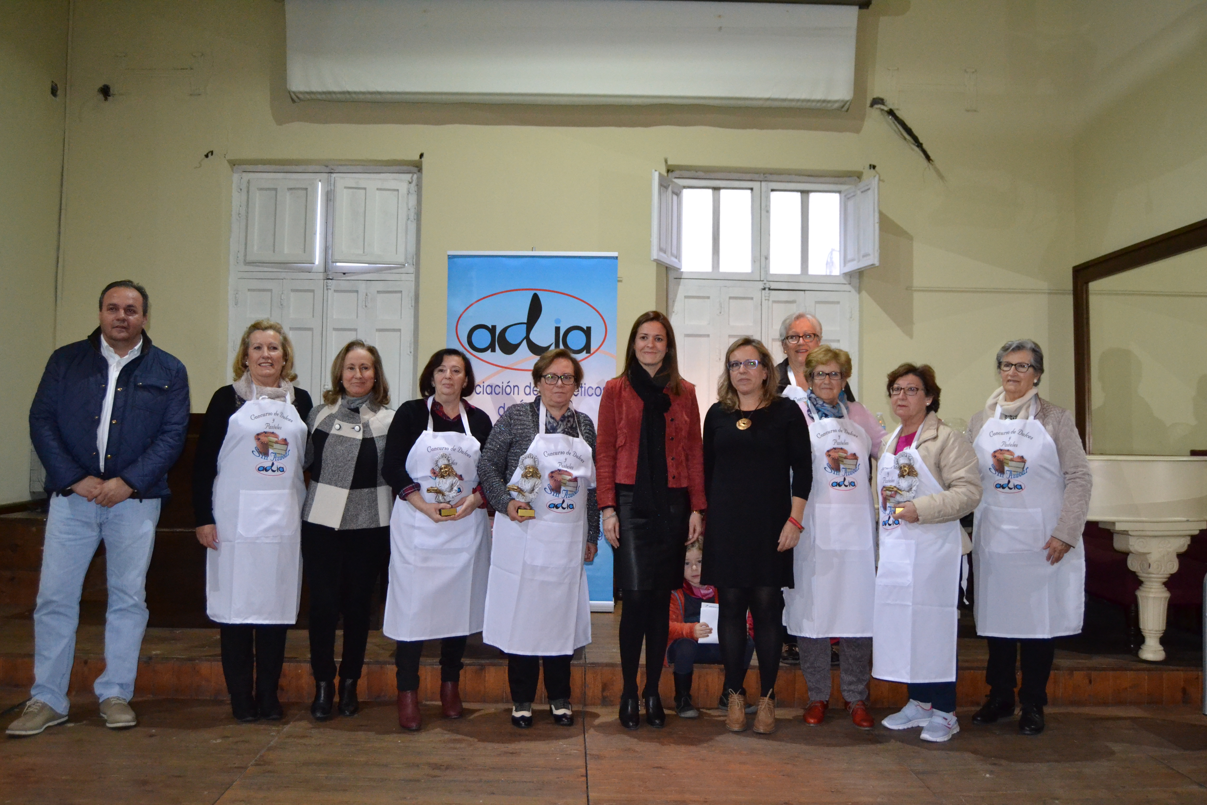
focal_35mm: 33
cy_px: 402
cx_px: 604
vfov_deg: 40.0
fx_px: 1106
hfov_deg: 57.2
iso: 2500
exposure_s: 1/60
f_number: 3.5
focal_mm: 22
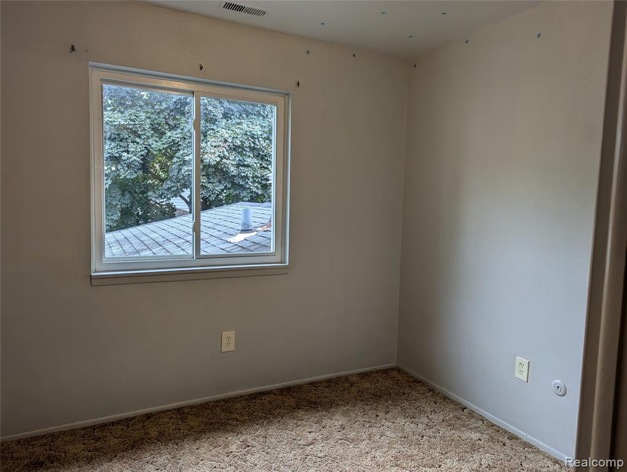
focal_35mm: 24
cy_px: 236
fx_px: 435
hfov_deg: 71.5
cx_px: 314
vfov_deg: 56.9
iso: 50
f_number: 1.85
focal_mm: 6.81
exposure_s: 1/120
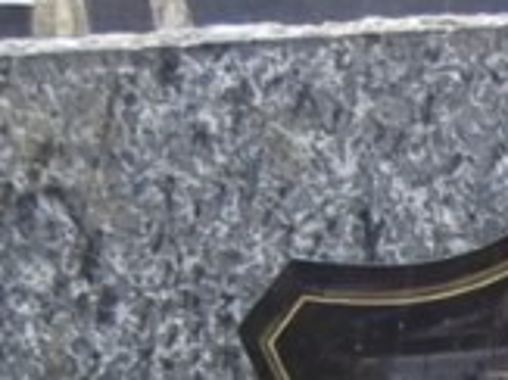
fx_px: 2214
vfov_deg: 9.0
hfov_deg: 11.1
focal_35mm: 151
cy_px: 881
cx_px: 1197
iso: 100
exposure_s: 1/40
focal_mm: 4.2
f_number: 3
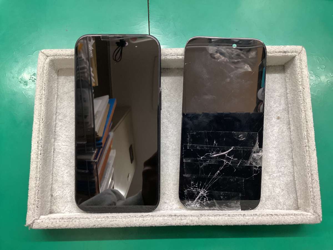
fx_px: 298
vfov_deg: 45.4
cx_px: 166
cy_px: 125
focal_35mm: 31
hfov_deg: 58.4
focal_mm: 3.3
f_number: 2.4
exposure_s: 1/33
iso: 250
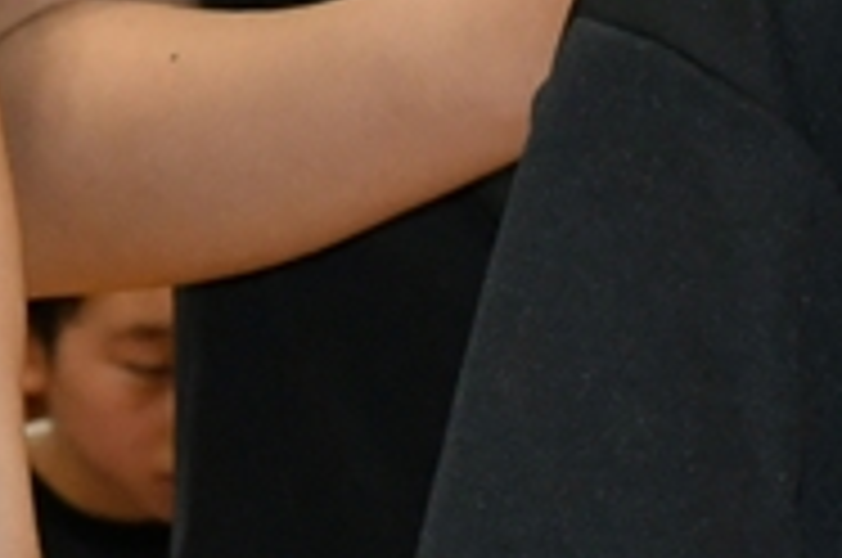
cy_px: -74
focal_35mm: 535
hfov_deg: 3.8
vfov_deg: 2.6
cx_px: 1499
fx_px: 12492
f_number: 8
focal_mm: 52
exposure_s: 1/200
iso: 1600
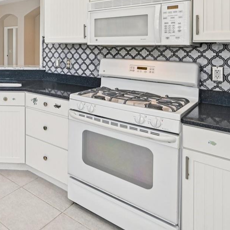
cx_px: -4
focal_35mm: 31
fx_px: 233
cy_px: 46
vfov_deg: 49.5
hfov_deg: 44.1
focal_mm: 14
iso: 400
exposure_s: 1/125
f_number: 8
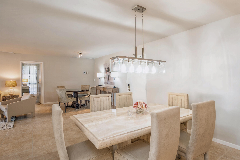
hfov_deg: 90.0
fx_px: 120
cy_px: 80
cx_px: 120
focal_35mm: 18
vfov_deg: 67.4
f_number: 9
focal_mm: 12
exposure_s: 1/2.5
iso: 200
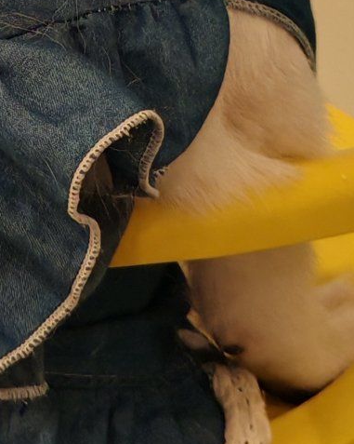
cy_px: -276
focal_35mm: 151
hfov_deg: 10.0
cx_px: -136
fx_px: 1979
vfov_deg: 12.0
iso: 100
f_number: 1.95
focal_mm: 5.52
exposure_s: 1/100
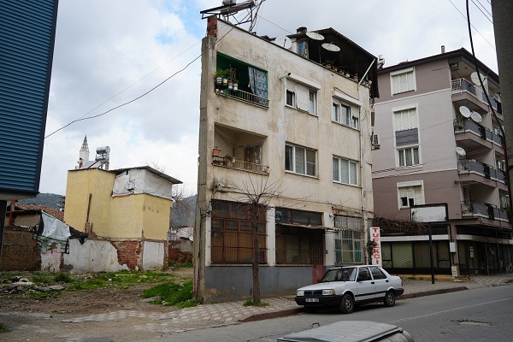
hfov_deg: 60.3
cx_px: 256
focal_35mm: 31
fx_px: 442
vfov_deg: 42.3
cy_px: 171
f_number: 5
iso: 100
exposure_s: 1/320
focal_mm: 31
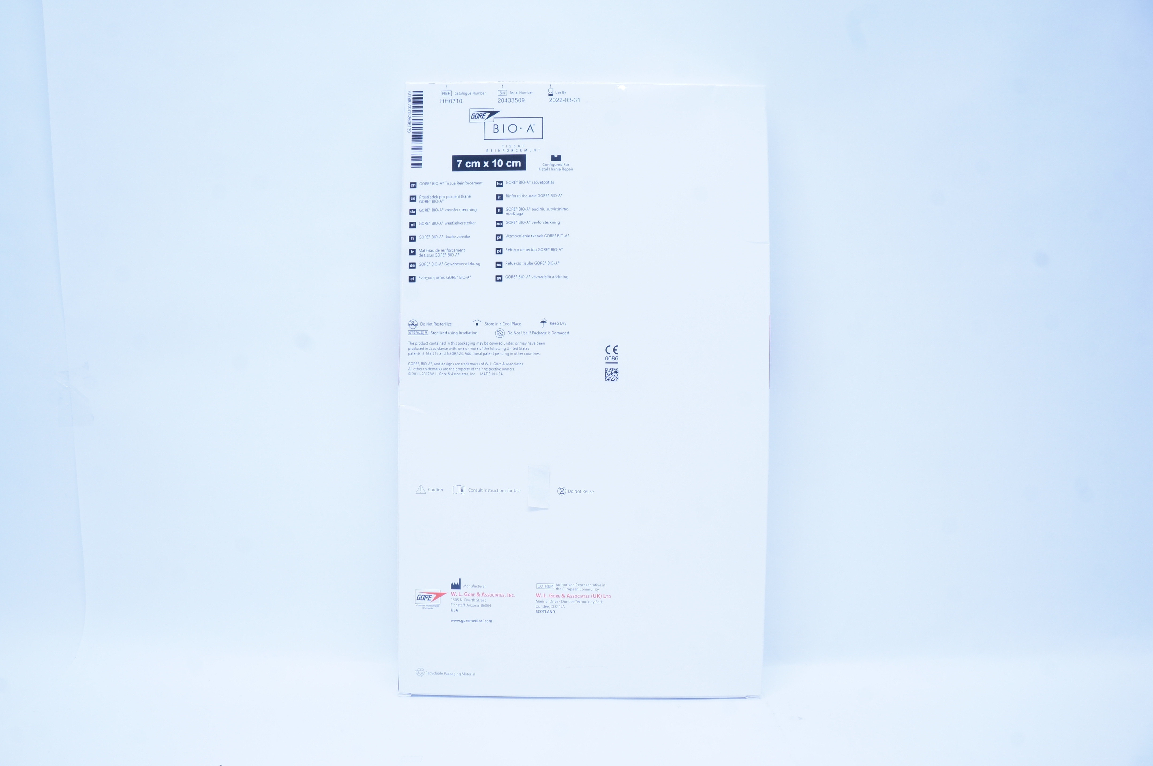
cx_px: 576
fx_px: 864
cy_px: 383
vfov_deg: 47.8
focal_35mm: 27
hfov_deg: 67.4
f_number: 11
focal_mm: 18
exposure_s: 1/10
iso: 400
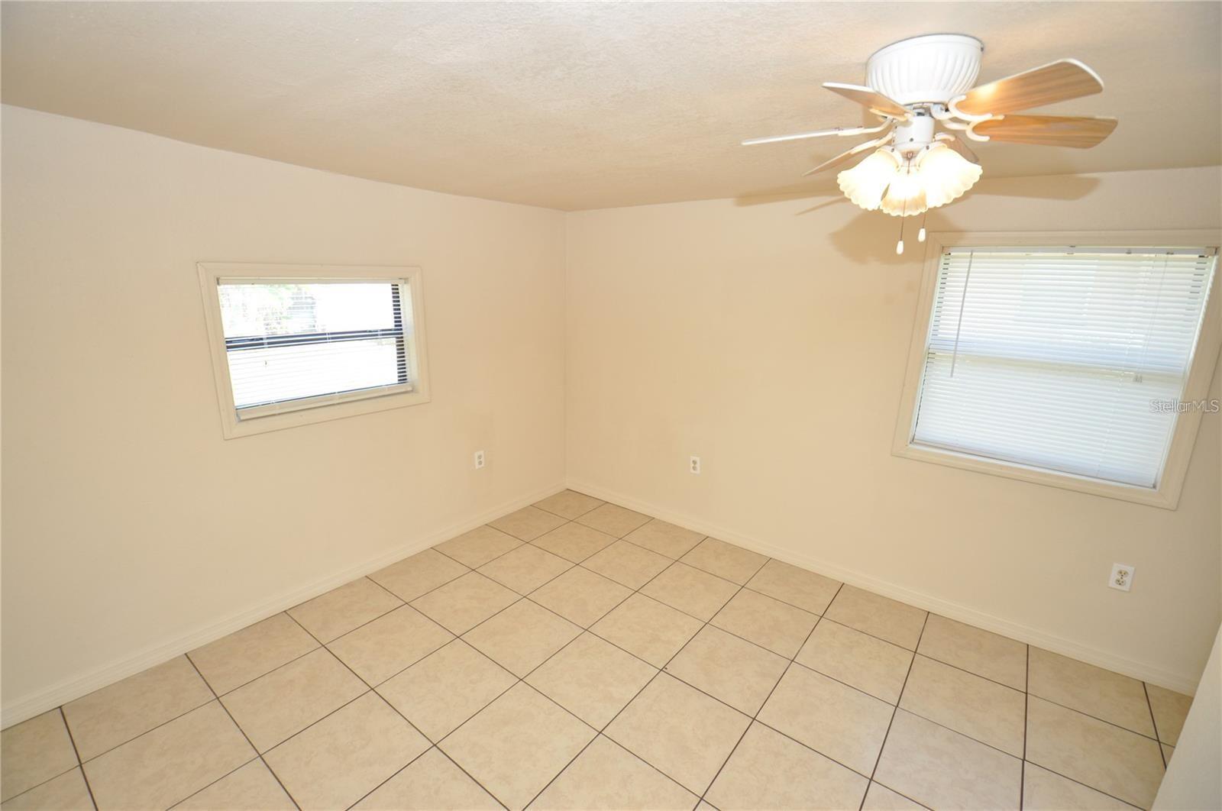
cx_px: 611
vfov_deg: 77.2
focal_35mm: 15
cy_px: 406
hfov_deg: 100.5
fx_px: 508
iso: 400
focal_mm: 10
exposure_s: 1/80
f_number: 4
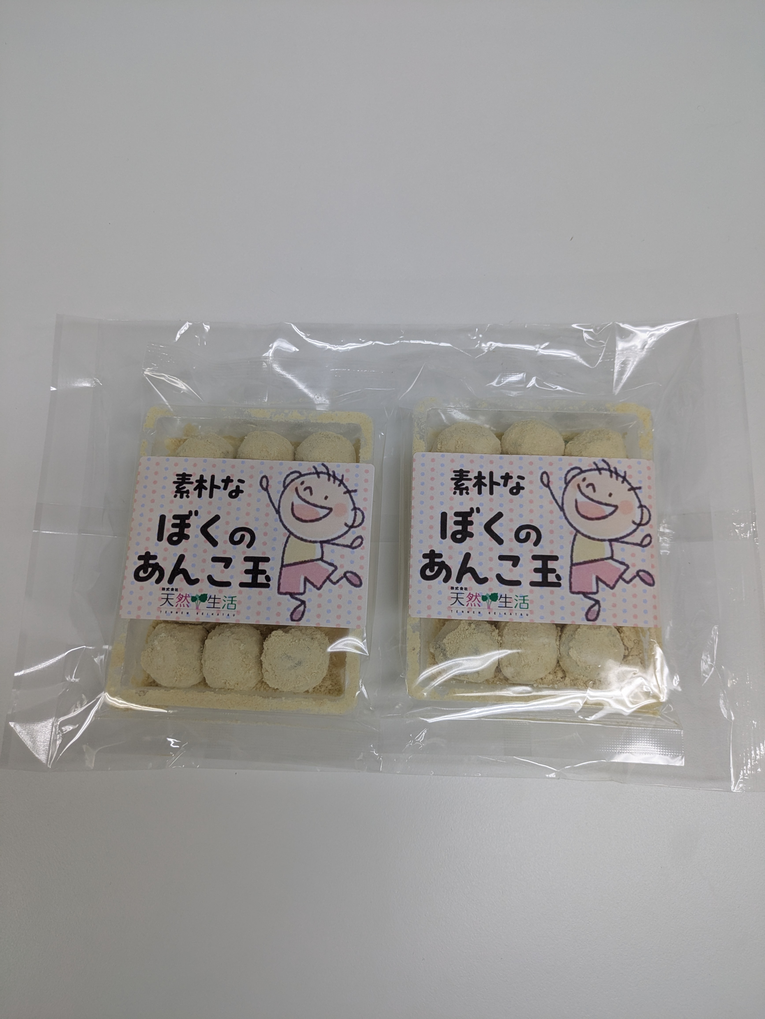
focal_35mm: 25
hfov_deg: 54.9
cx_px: 382
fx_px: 736
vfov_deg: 69.4
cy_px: 510
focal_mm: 5.43
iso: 84
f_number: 1.89
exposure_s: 1/100
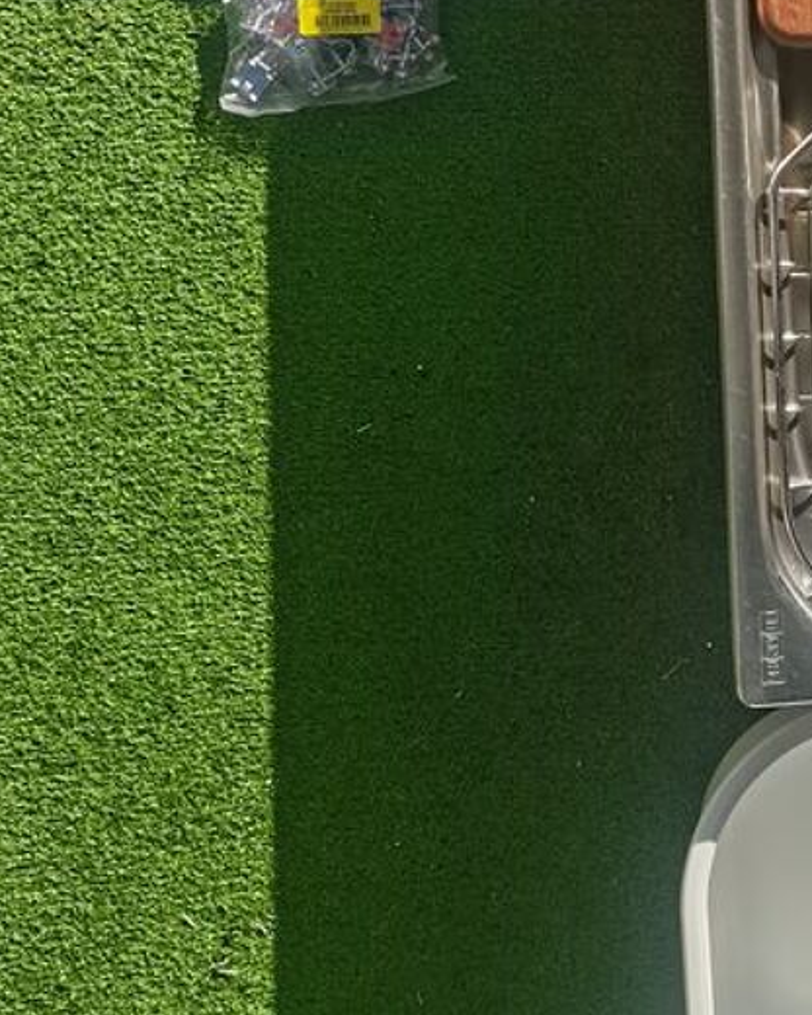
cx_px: 802
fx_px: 1953
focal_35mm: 65
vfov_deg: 28.5
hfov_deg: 22.6
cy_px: 208
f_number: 1.8
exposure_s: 1/1114
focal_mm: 5.58
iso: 50
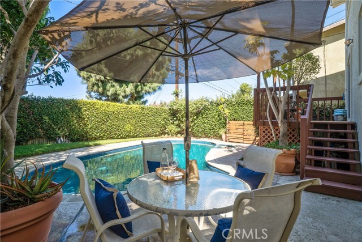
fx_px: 181
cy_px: 121
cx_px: 181
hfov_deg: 90.0
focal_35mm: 18
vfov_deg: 67.4
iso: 125
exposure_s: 1/160
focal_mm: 18
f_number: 14
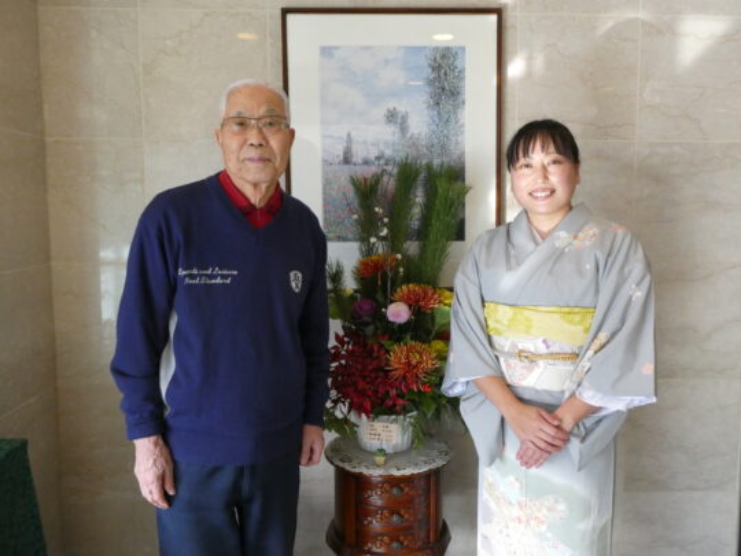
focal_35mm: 31
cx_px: 370
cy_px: 278
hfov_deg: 58.4
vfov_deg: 45.4
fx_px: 664
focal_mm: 5.4
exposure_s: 1/80
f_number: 5.6
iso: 500
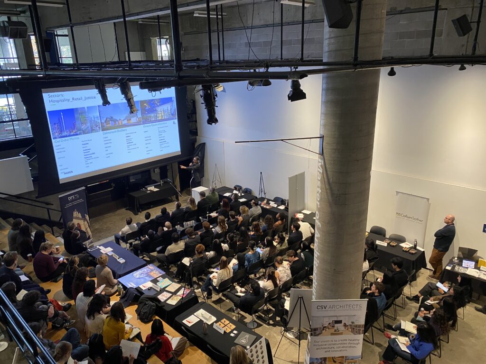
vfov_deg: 53.1
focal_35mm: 26
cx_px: 243
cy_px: 182
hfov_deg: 67.3
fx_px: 365
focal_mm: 4.25
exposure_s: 1/60
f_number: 1.8
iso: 400
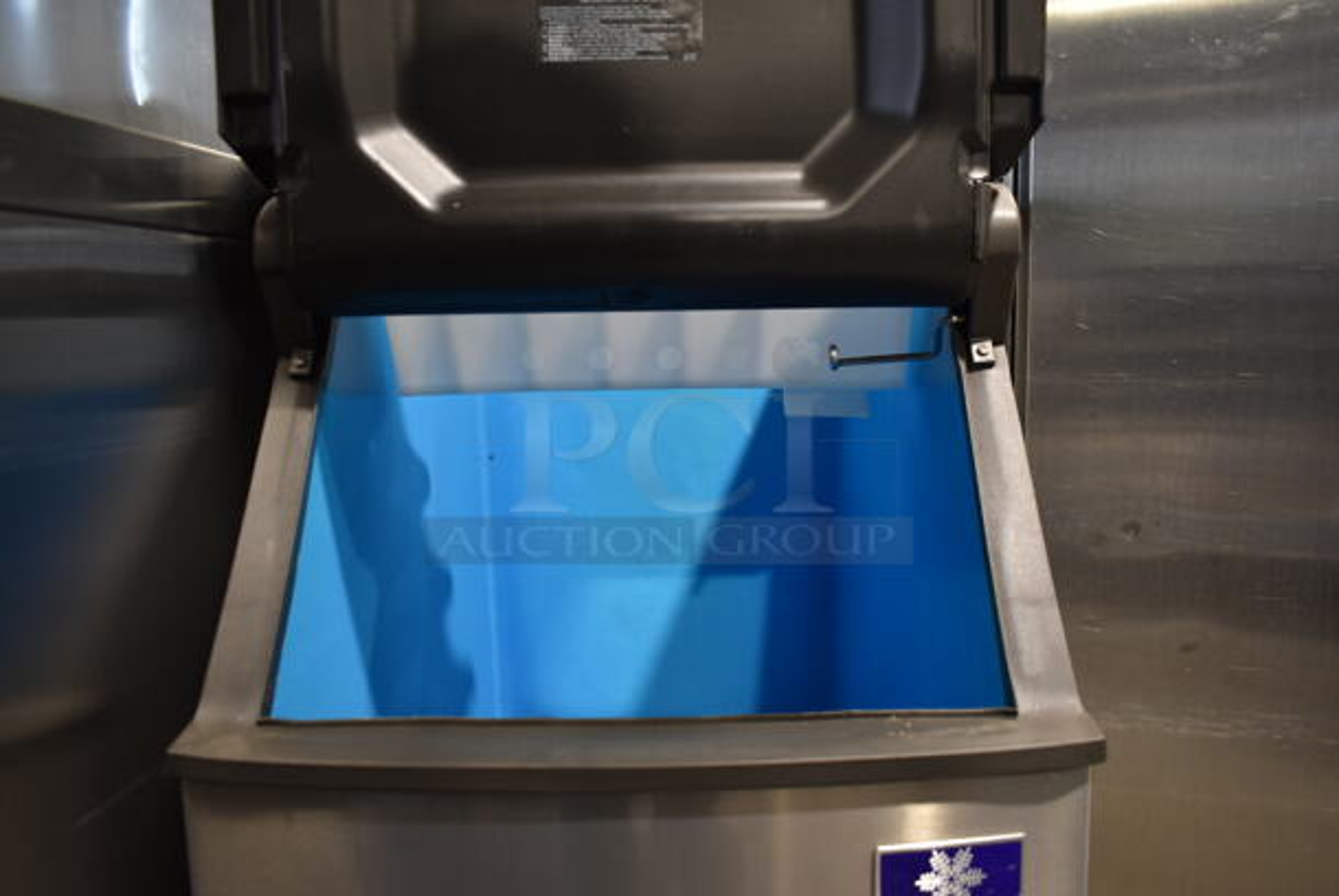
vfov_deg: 48.0
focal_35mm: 27
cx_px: 670
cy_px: 448
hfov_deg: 67.3
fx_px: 1005
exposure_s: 1/30
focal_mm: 18
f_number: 3.5
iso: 800
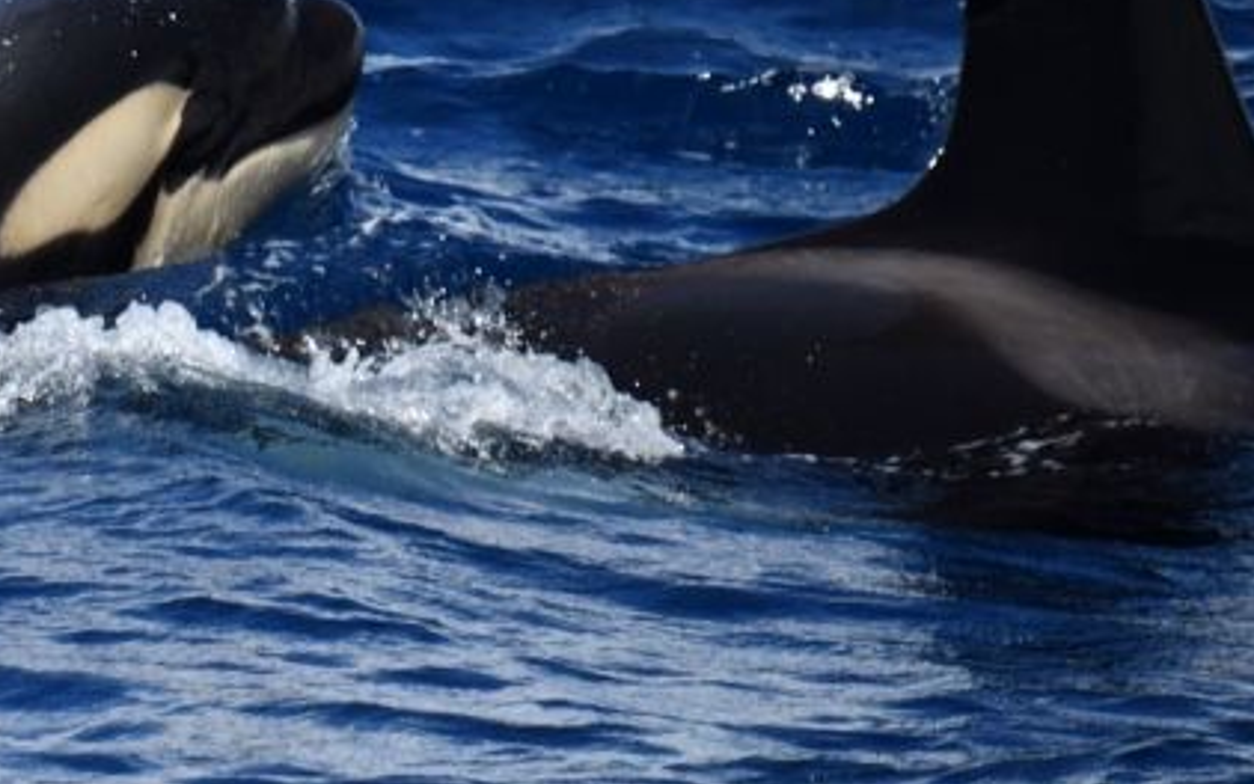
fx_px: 39654
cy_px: 58
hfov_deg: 1.8
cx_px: 211
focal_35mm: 1160
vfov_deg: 1.1
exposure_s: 1/8000
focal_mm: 600
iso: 1100
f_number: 6.3
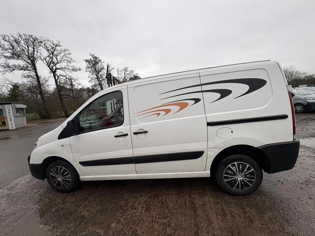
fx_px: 127
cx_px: 158
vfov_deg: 85.7
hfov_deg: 102.1
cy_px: 118
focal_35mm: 14
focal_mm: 2.22
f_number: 2.2
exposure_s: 1/222
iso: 40
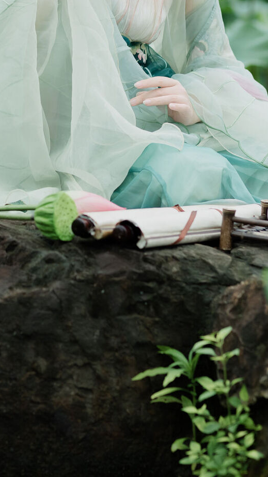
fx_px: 1921
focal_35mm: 152
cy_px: 98
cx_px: 34
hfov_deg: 8.0
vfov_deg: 14.1
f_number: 2.8
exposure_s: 1/640
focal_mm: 85
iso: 100
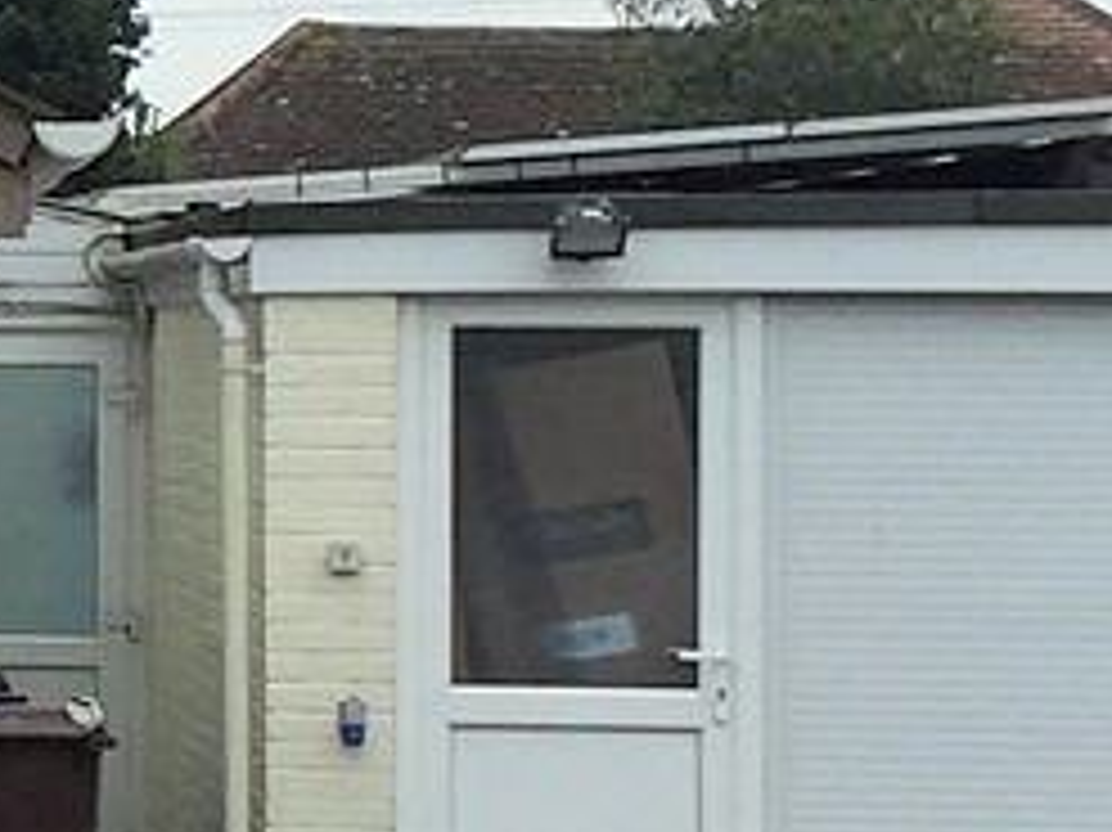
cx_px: -1333
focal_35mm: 192
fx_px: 6165
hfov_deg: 9.4
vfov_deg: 7.7
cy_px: 234
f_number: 2.2
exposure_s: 1/247
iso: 32
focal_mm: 4.15
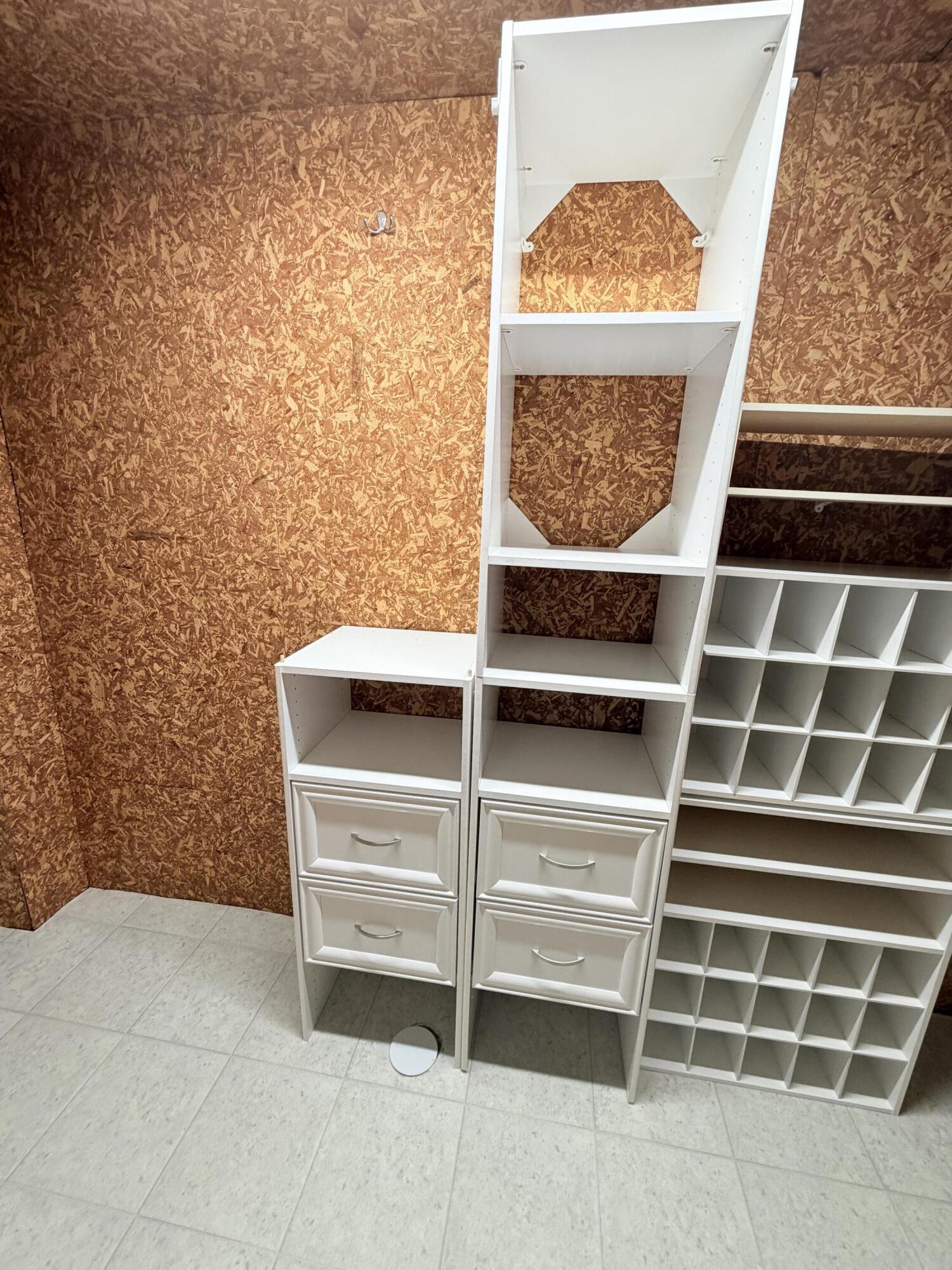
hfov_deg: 85.7
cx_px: 476
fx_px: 513
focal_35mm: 14
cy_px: 635
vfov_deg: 102.1
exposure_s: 1/120
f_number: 2.2
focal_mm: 2.22
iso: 160
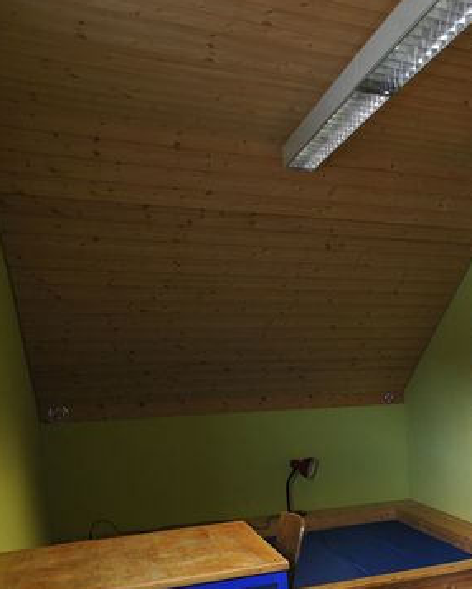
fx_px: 733
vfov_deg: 42.6
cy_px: 435
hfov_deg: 29.3
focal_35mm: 42
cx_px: 602
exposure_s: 1/15
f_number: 5.6
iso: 400
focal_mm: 20
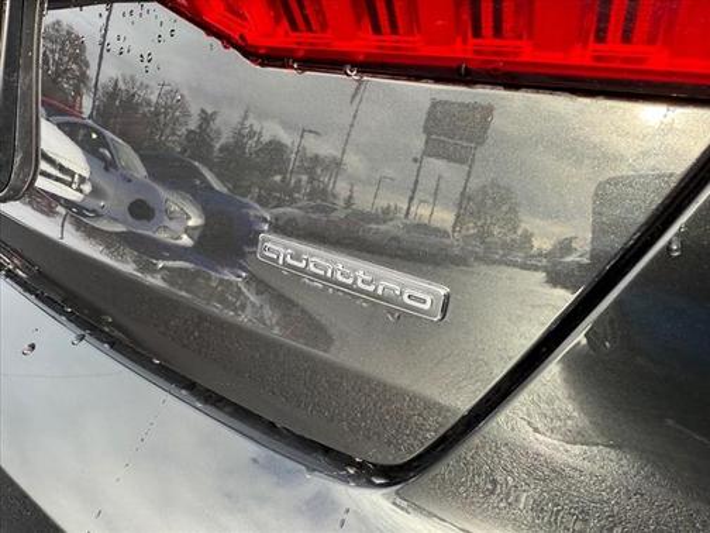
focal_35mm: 24
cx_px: 355
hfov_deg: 71.6
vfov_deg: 56.8
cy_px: 266
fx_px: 492
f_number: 2.2
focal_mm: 2.22
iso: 40
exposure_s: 1/168
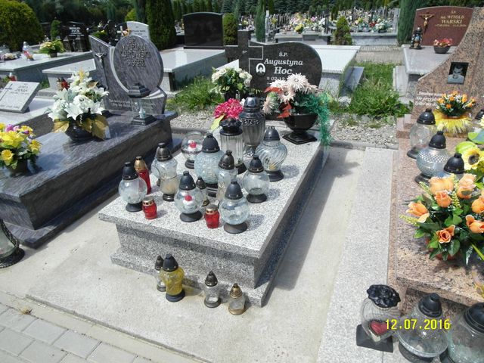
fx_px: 336
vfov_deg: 56.8
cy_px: 182
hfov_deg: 71.6
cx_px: 242
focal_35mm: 24
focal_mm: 5.2
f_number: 2.8
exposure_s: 1/1500
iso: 80
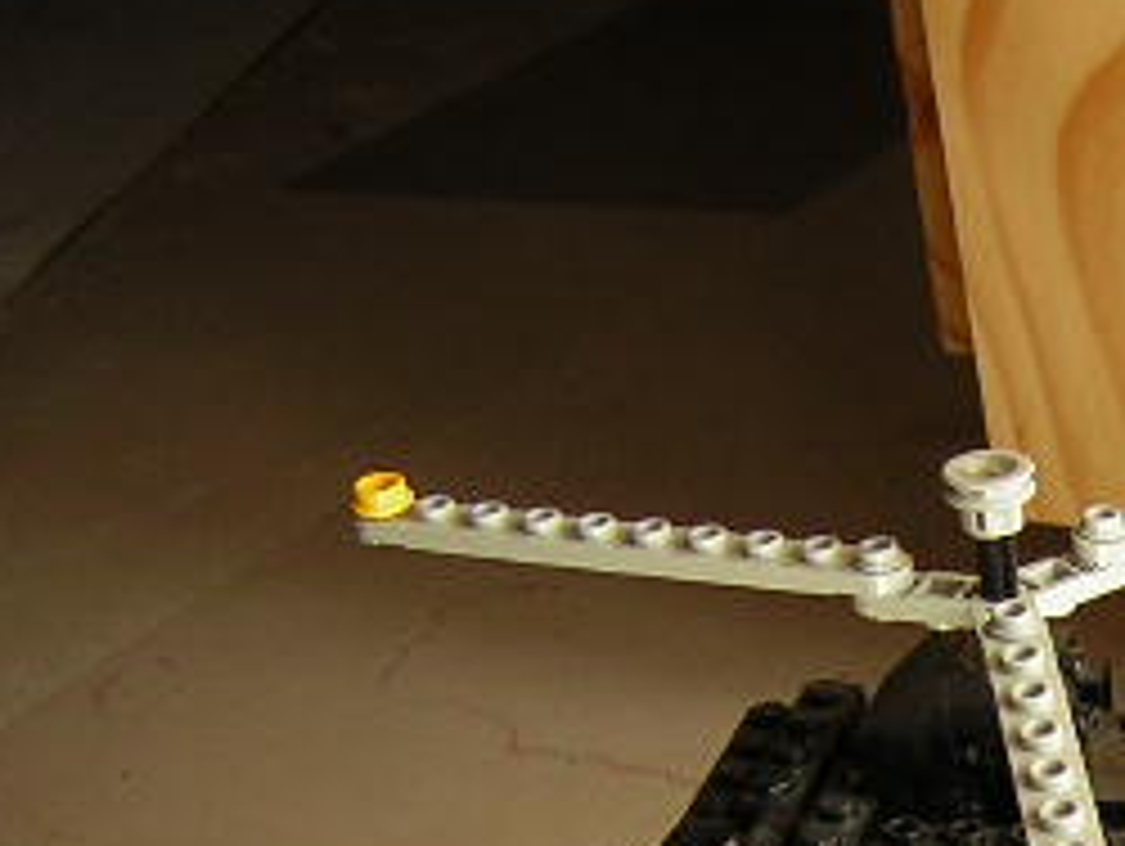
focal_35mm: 92
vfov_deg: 15.6
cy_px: 981
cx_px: 1418
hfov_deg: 19.8
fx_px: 2993
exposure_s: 1/30.2
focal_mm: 4.7
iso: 50
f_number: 2.6
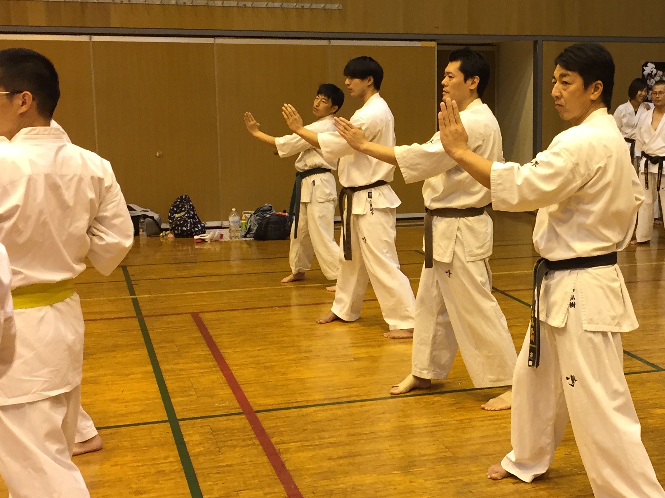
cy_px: 265
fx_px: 1095
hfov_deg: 33.2
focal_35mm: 57
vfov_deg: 25.6
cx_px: 493
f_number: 2.2
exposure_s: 1/33
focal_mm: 4.15
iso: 50
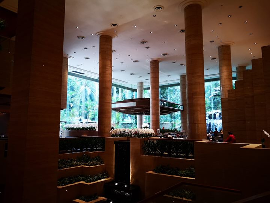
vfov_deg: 51.4
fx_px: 211
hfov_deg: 65.3
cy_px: 102
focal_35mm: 27
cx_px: 135
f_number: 1.8
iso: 640
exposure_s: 1/100
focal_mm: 3.95
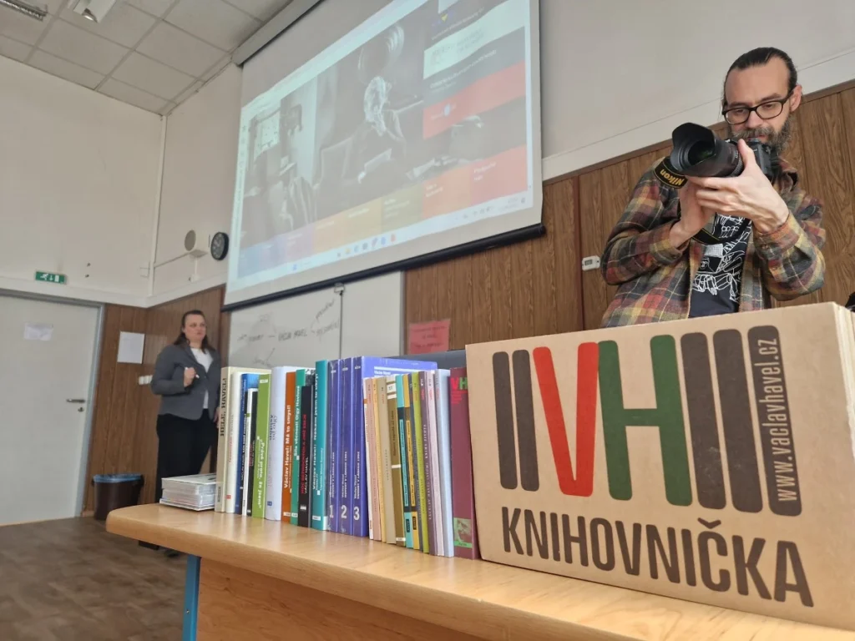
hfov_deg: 73.9
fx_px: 568
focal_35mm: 23
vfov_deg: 58.9
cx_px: 428
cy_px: 320
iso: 125
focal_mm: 5.4
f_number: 1.8
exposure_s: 1/100
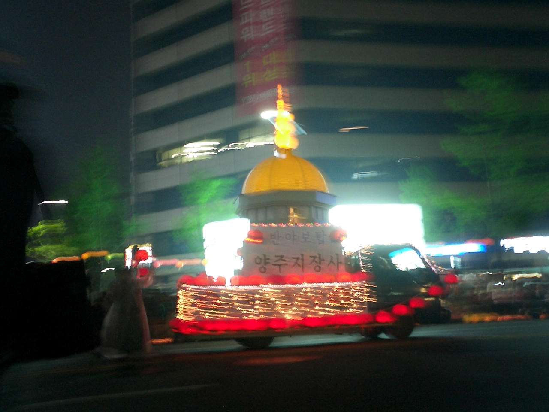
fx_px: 587
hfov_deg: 50.1
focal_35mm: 37
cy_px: 206
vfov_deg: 38.7
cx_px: 274
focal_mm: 5.6
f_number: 3.5
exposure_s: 1/1.67
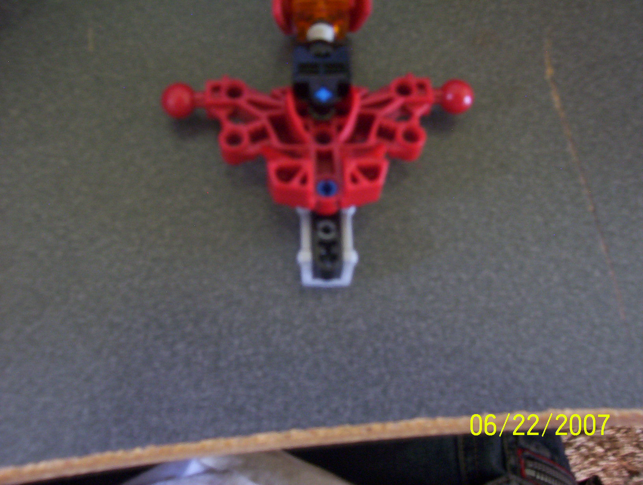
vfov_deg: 33.7
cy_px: 242
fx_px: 801
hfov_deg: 43.8
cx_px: 322
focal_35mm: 43
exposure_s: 1/2
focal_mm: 5.77
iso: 100
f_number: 2.73
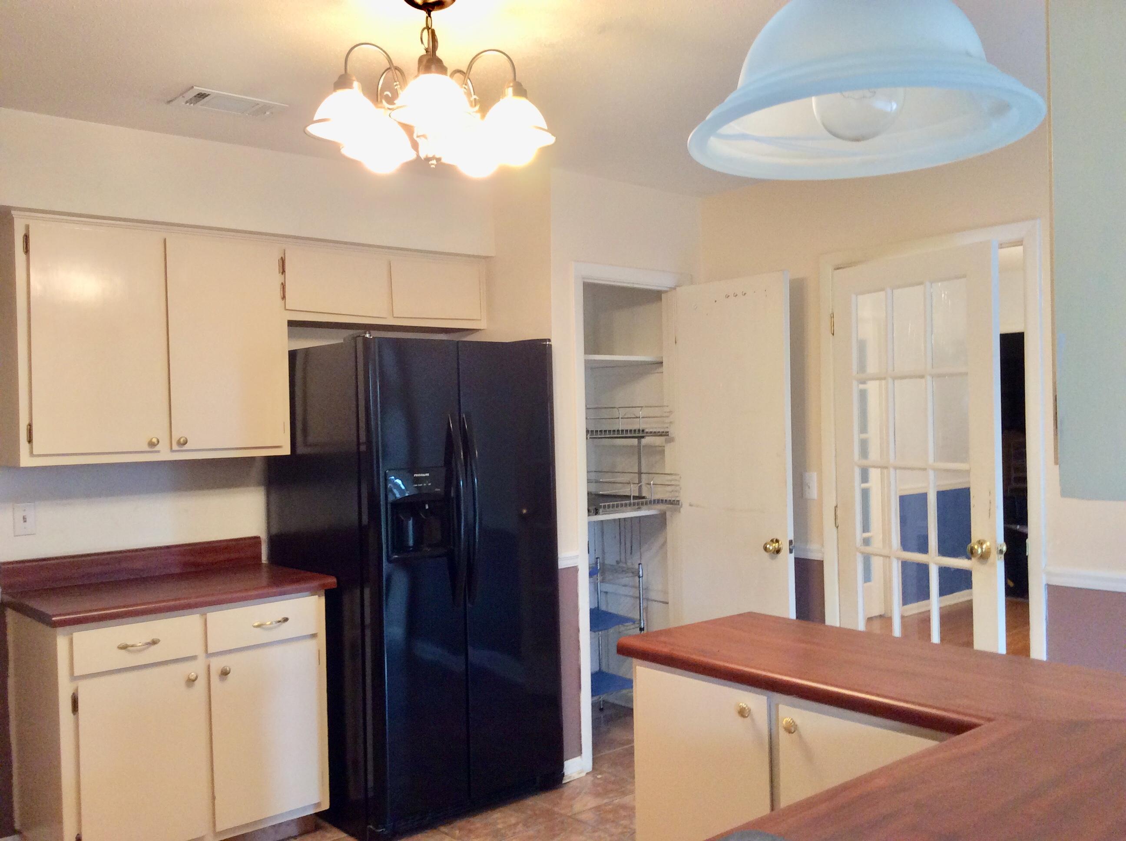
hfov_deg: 56.9
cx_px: 563
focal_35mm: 32
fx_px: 1039
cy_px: 420
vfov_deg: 44.1
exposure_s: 1/24
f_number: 2.4
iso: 100
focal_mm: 3.3
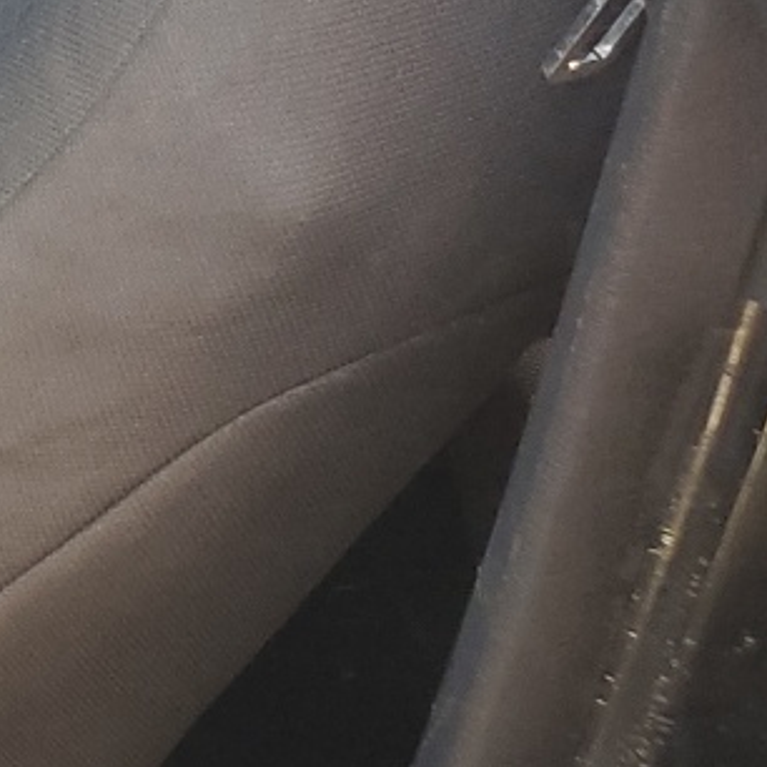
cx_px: -1013
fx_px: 3008
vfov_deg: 14.0
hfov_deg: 12.0
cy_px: -226
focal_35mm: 120
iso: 70
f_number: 1.5
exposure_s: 1/120
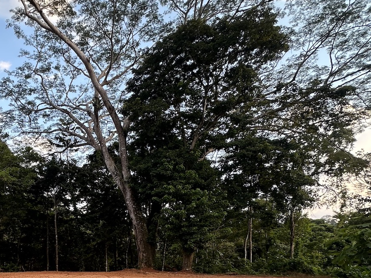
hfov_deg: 52.3
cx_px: 46
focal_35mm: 31
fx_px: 332
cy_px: 251
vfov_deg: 41.8
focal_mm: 2.22
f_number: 2.2
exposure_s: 1/99
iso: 50
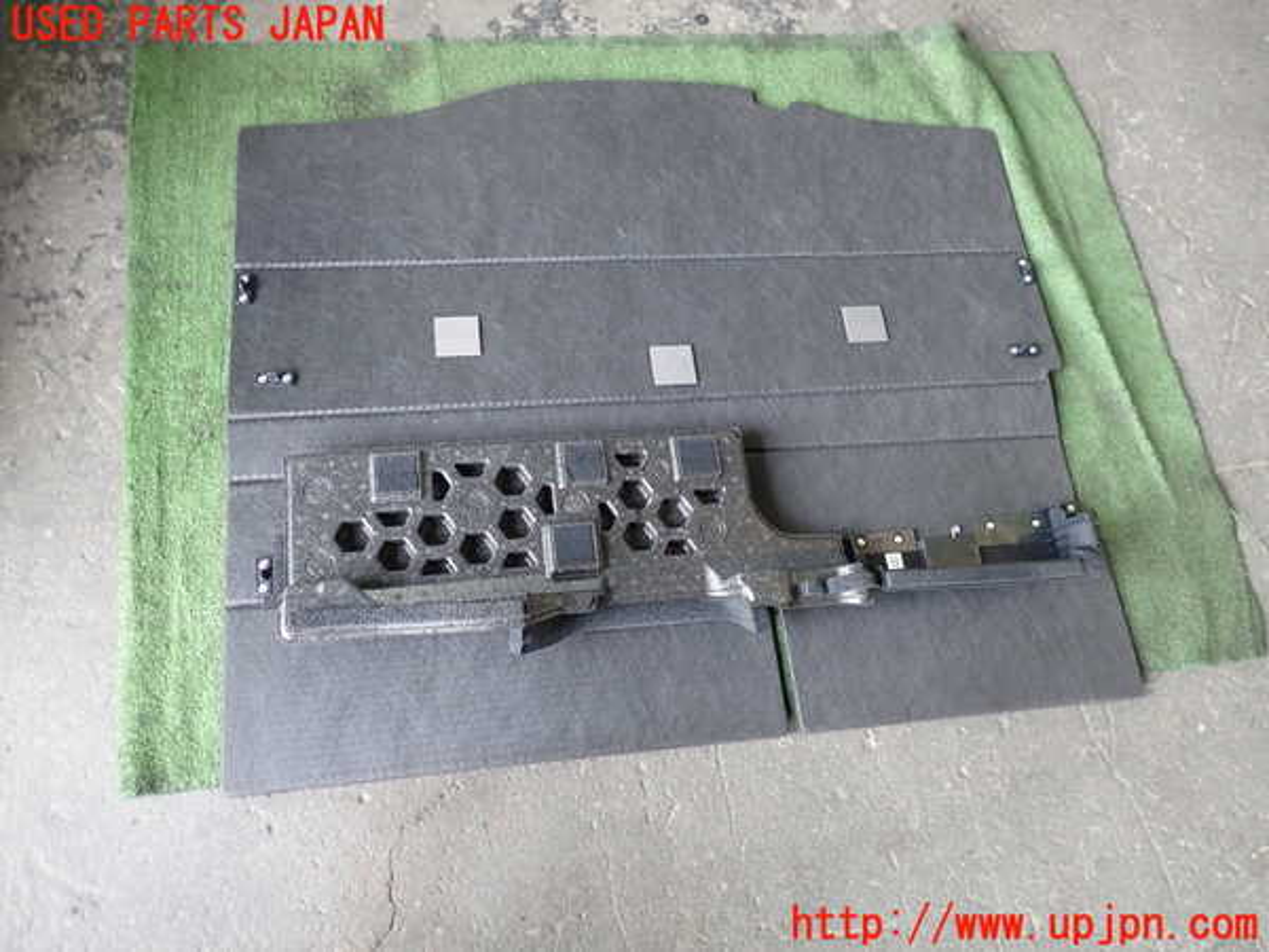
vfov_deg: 54.9
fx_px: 916
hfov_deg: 69.4
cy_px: 476
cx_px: 634
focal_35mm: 25
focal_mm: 4.5
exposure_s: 1/50
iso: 200
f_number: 2
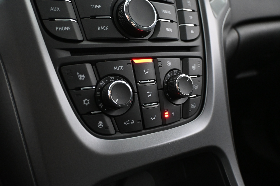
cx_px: 140
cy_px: 93
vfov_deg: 41.7
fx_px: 245
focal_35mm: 32
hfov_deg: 59.5
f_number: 4
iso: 4500
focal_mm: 21
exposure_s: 1/30
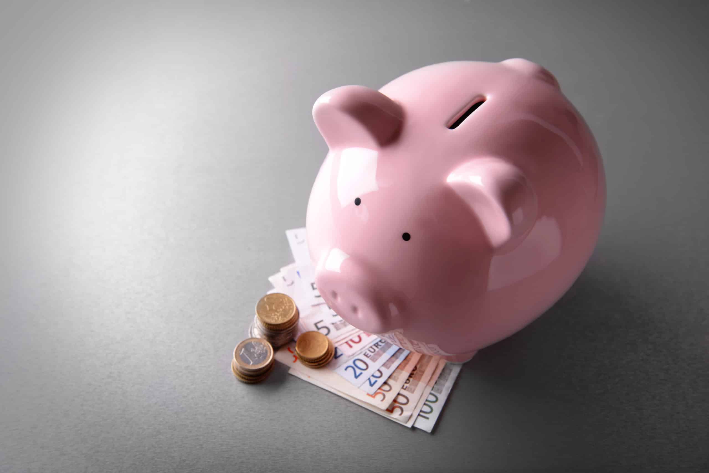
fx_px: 827
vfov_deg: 31.9
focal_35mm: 42
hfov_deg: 46.4
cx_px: 354
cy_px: 236
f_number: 7.1
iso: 200
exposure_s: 1/160
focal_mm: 42
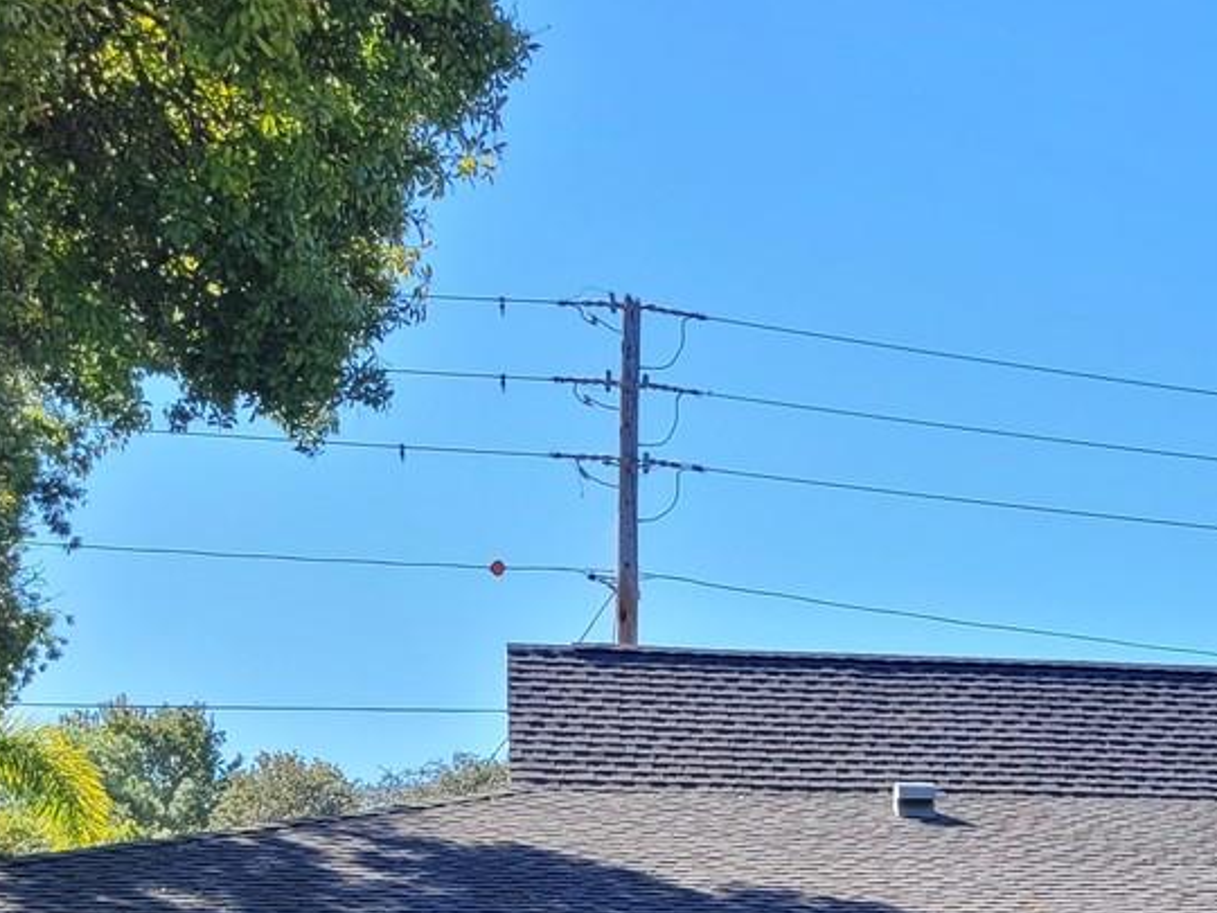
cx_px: 1305
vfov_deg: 17.5
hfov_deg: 23.9
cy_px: 1303
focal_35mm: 77
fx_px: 2707
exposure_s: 1/937
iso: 40
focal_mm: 5.4
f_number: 1.8
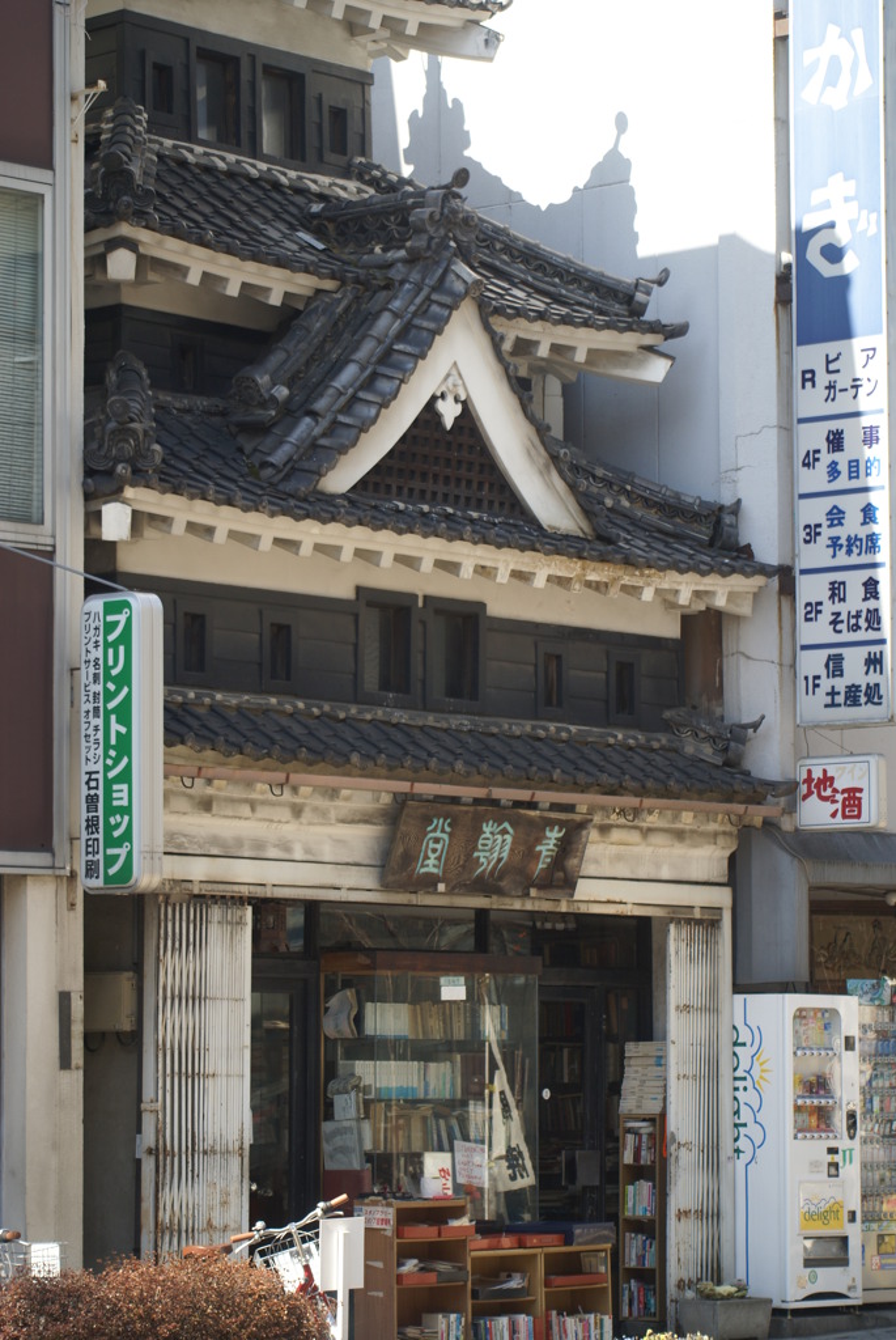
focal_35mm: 120
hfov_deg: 11.4
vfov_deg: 17.0
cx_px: 448
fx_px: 4469
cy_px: 670
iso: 100
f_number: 5
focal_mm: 80
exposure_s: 1/160
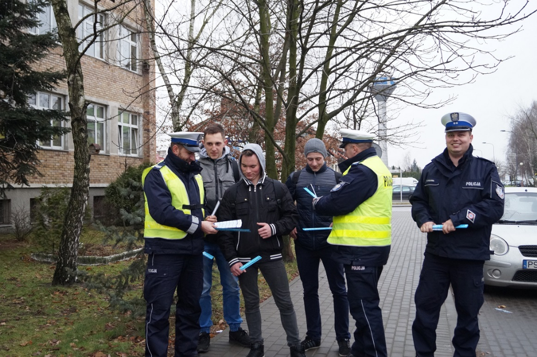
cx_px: 268
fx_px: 581
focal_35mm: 39
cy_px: 178
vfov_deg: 34.2
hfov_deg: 49.6
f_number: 4.5
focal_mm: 26
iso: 1000
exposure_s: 1/160
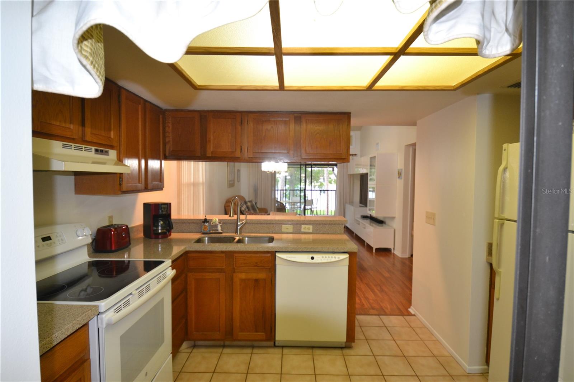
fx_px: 287
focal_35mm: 18
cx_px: 287
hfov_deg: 90.0
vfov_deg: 67.4
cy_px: 191
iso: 640
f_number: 3.8
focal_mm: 12
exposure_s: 1/60
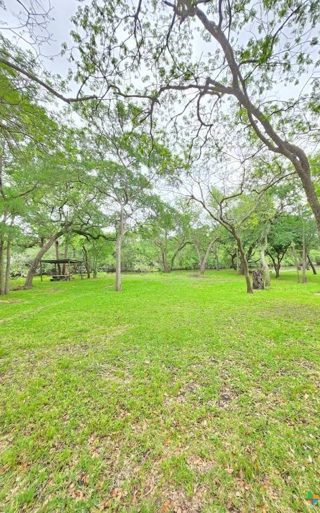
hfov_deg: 78.2
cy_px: 255
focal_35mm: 14
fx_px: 196
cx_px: 182
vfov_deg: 105.3
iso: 25
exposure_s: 1/131
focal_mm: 1.7
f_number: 2.2
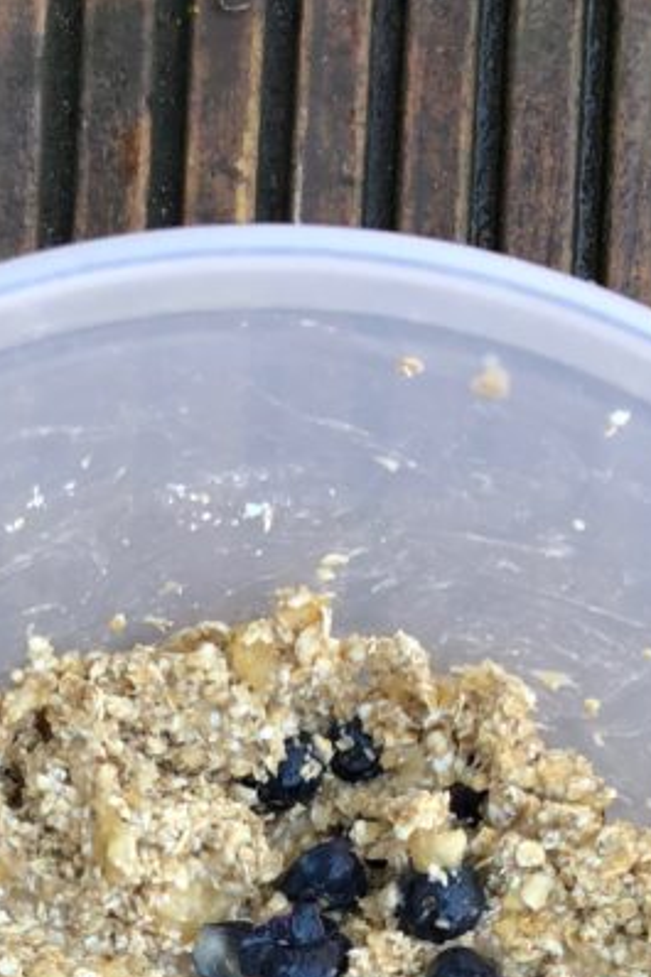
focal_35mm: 75
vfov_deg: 24.5
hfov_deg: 18.2
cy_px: 1171
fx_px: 2036
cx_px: 290
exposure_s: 1/120
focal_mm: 4
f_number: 1.8
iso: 50
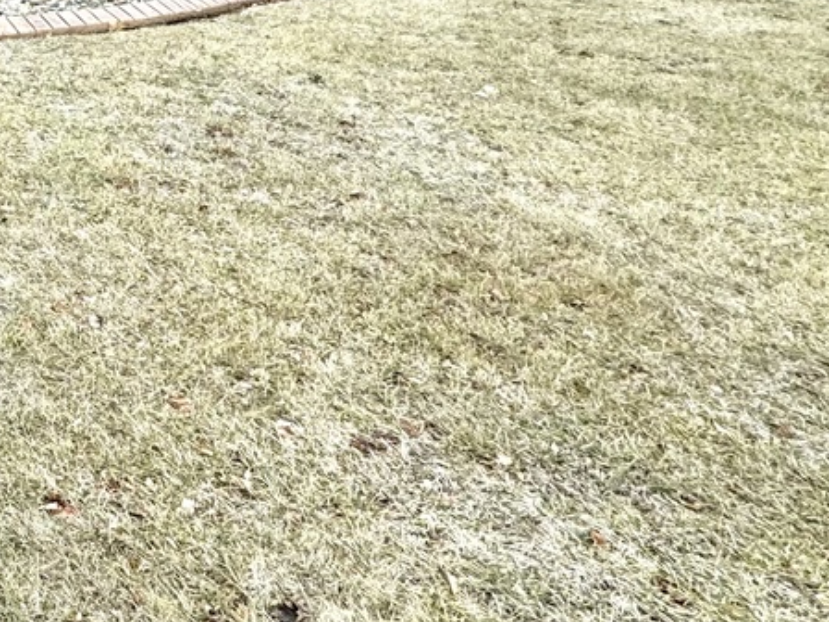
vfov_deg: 27.3
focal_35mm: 45
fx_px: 1078
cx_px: -320
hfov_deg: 30.3
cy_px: -174
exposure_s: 1/266
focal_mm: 2.22
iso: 40
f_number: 2.2
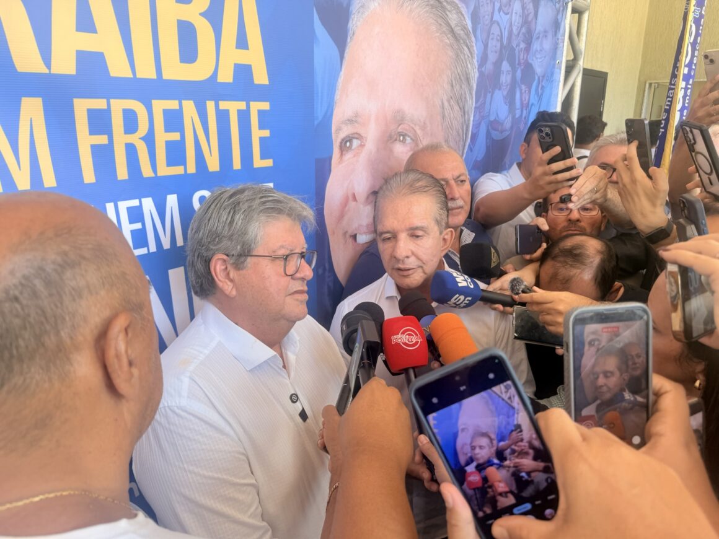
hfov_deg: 71.6
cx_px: 360
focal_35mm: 24
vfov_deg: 56.8
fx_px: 498
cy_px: 270
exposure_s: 1/121
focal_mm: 6.76
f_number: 1.78
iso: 80
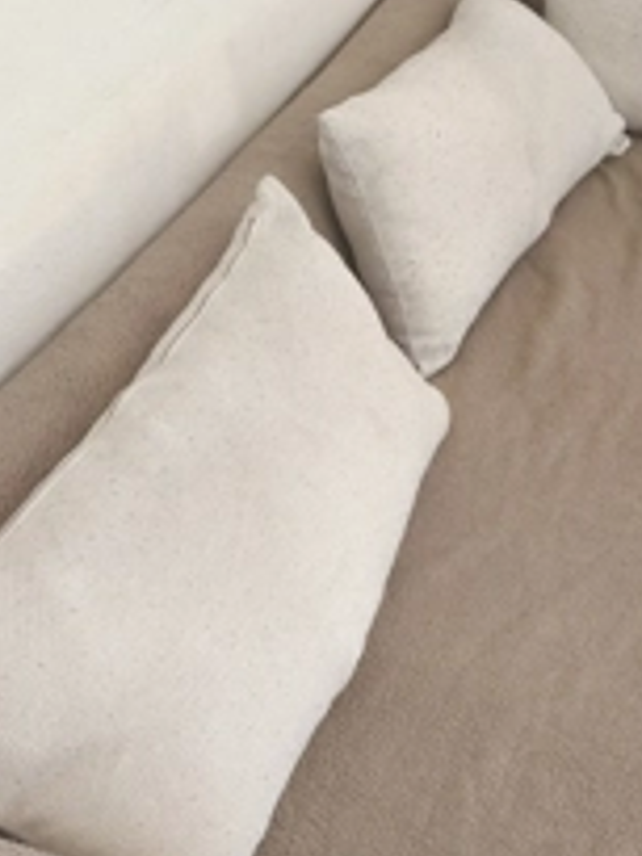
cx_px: 390
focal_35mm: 45
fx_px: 1113
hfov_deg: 32.1
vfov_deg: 41.9
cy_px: 499
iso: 250
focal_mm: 6.57
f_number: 1.6
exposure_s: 1/100
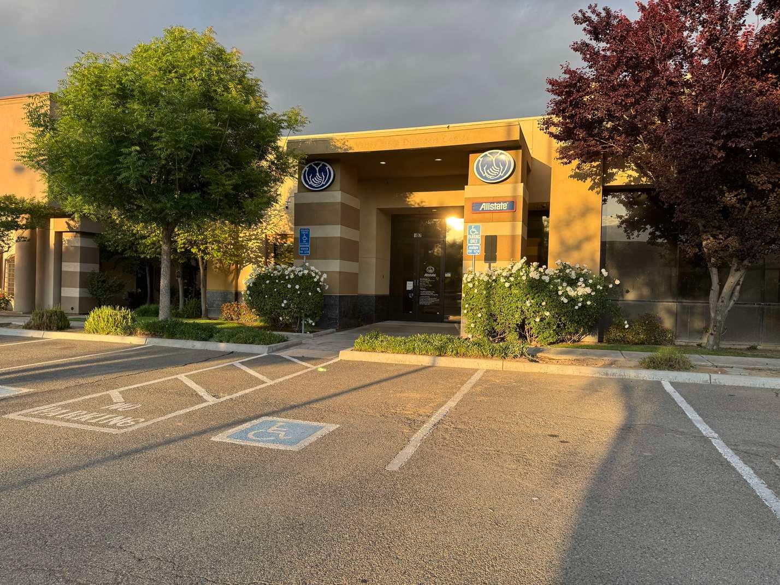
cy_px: 292
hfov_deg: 71.6
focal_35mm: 24
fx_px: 541
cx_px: 390
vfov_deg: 56.8
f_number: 1.8
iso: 80
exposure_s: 1/925
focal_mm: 6.8
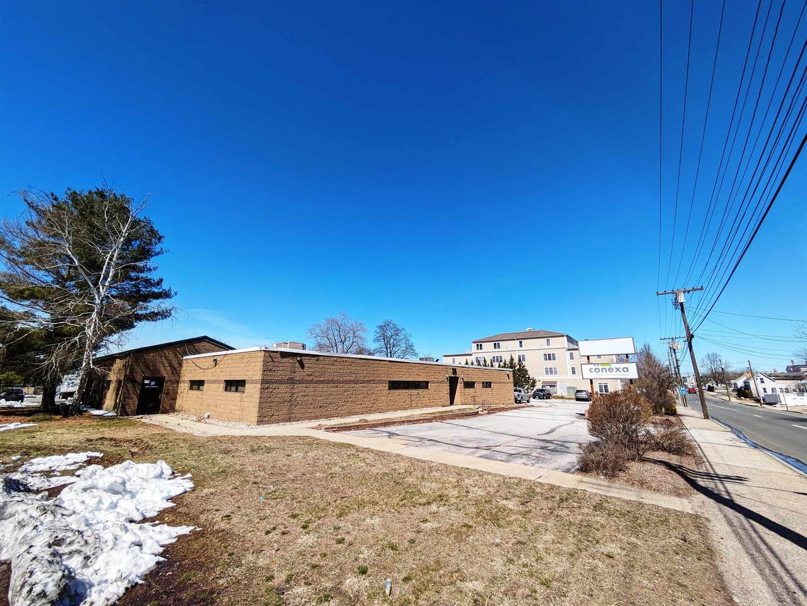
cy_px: 303
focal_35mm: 14
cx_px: 404
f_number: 2.2
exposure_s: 1/2747
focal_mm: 1.83
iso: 45
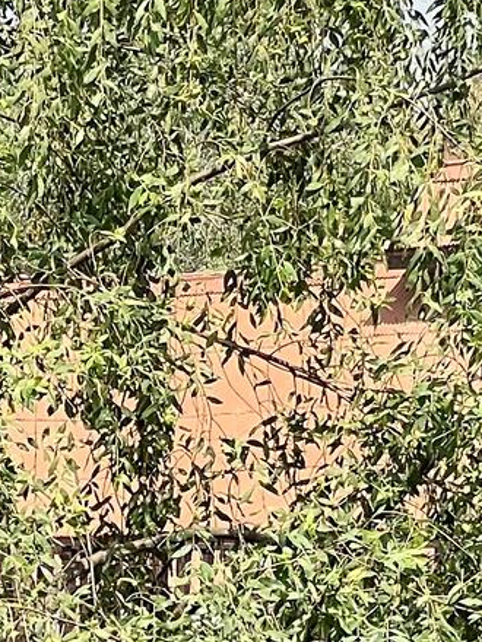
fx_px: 6646
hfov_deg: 4.1
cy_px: 1472
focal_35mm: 358
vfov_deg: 5.4
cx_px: -418
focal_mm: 9
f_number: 2.8
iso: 32
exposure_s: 1/325
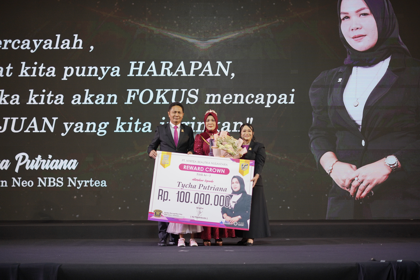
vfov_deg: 27.0
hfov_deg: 39.6
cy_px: 140
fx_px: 583
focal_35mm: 50
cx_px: 210
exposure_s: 1/200
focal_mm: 50
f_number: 1.8
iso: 320
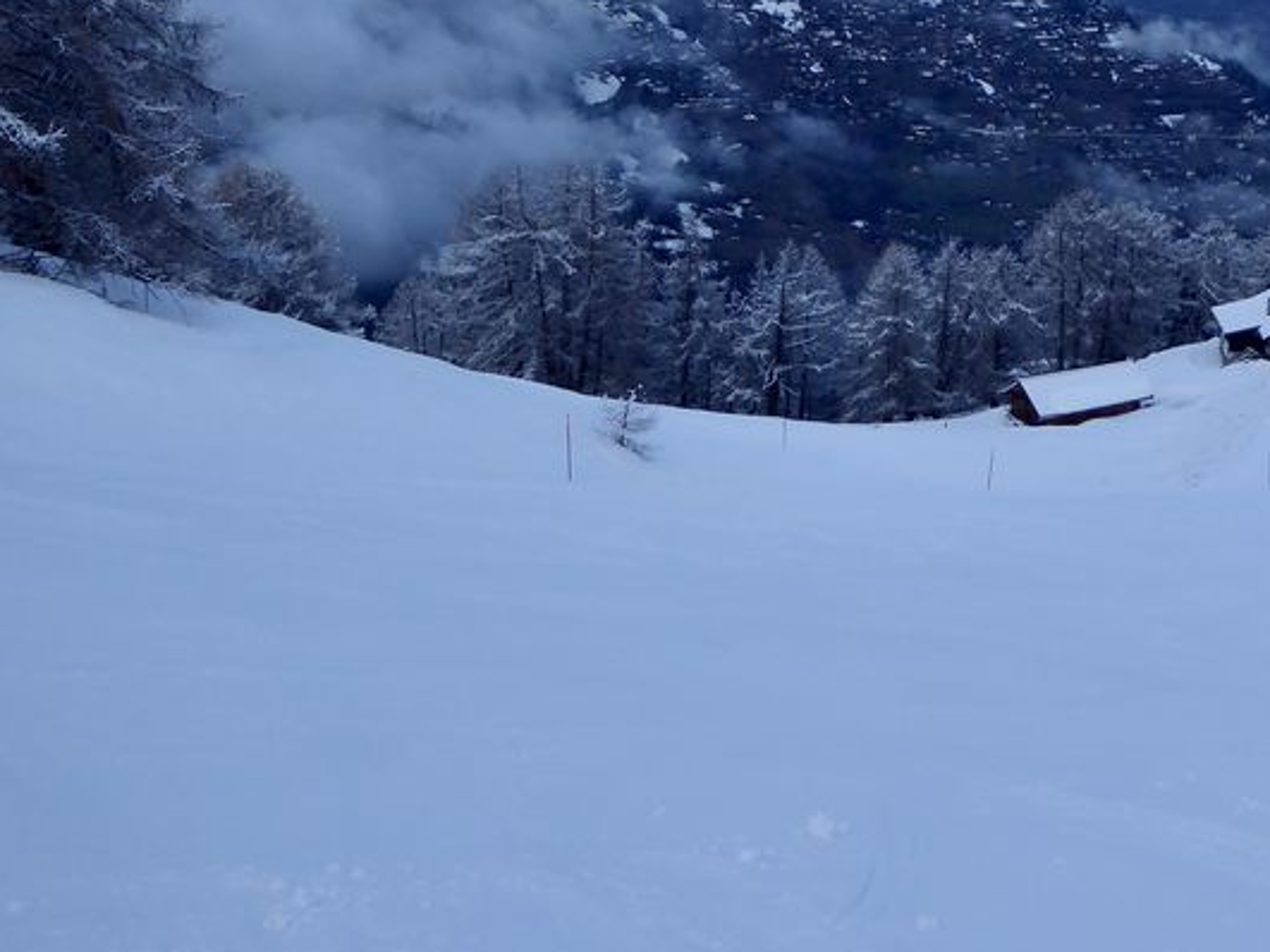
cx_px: 1134
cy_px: 144
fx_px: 2348
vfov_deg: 22.5
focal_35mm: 64
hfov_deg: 29.1
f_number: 3.6
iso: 80
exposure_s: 1/640
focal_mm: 5.8
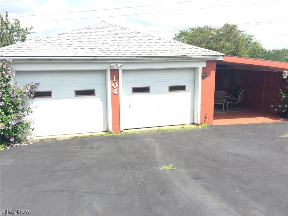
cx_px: 144
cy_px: 108
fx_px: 241
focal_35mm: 29
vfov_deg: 48.2
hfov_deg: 61.7
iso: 32
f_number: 2.2
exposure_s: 1/820
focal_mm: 4.15
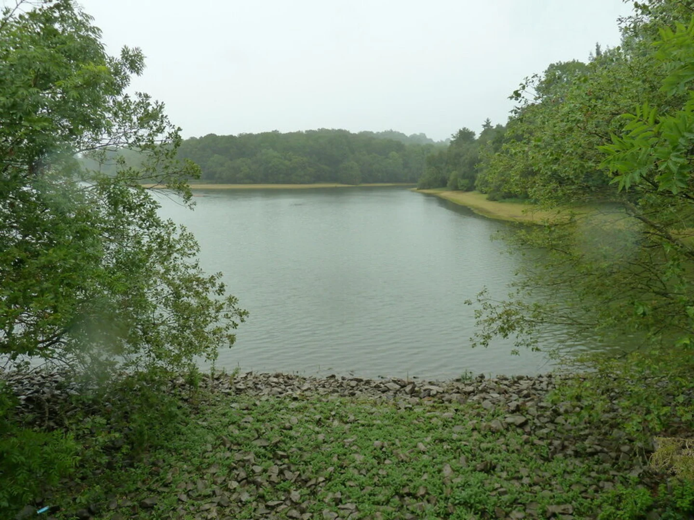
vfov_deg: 54.9
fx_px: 501
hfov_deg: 69.4
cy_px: 260
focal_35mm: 25
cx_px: 347
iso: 125
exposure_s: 1/80
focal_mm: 4.1
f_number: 3.3
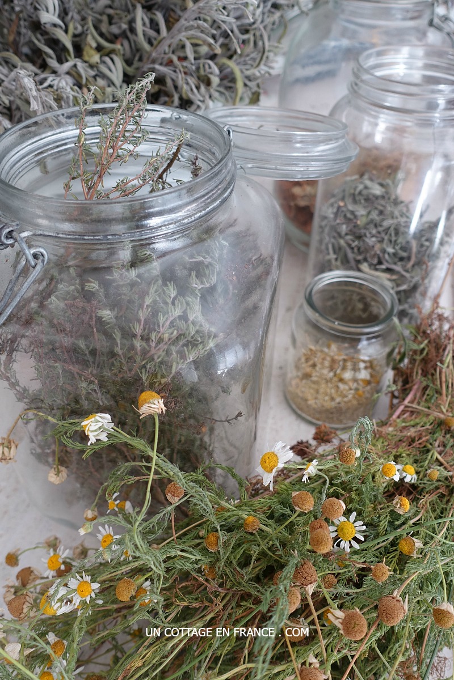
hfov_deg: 53.1
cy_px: 340
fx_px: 454
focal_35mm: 24
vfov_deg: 73.7
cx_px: 227
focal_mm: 8.8
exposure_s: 1/30
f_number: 2.8
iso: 125
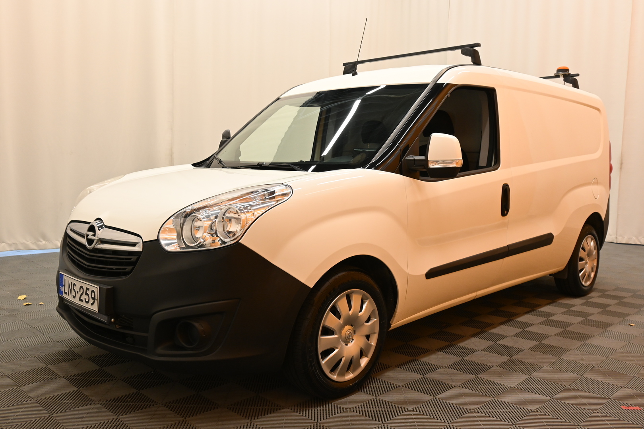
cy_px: 214
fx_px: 563
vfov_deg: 41.7
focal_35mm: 32
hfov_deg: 59.5
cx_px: 322
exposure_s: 1/30
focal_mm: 21
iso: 560
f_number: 5.6
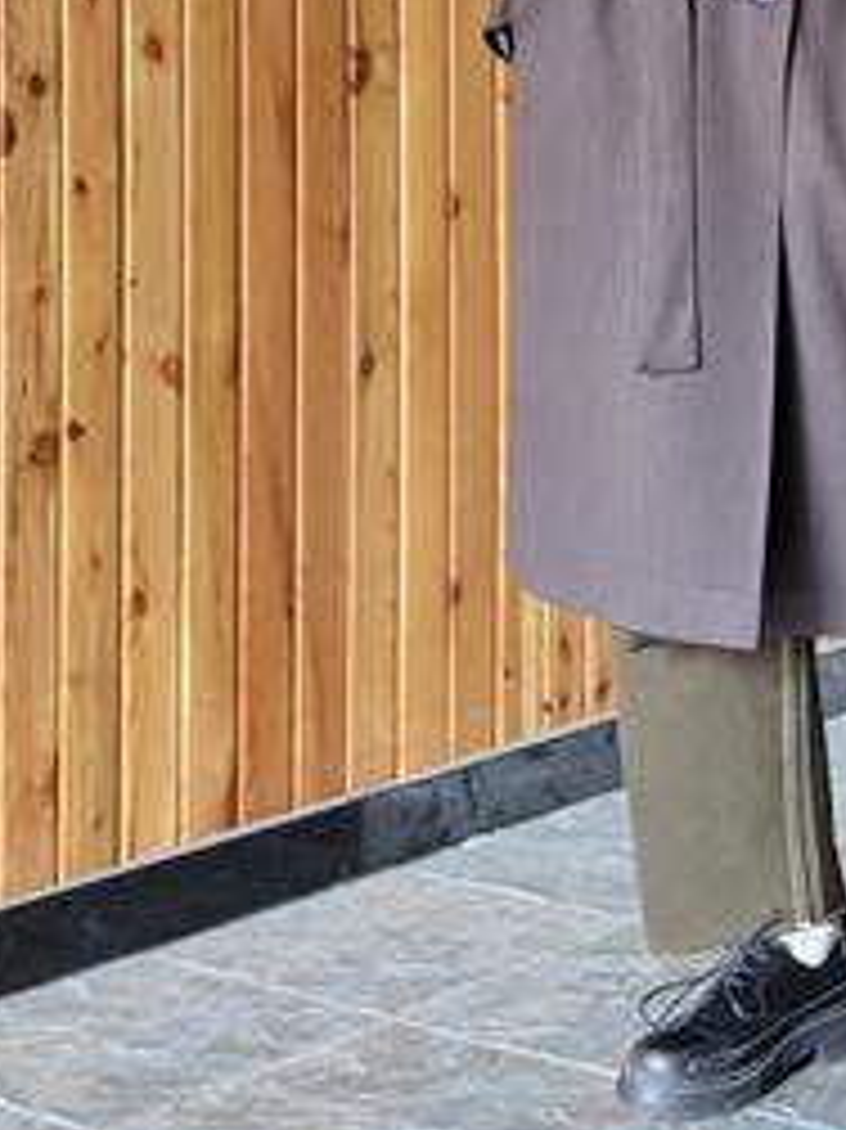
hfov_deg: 14.3
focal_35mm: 102
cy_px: -52
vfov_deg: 18.7
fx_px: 3327
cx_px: 792
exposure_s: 1/25
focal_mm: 6.76
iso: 400
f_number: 1.78
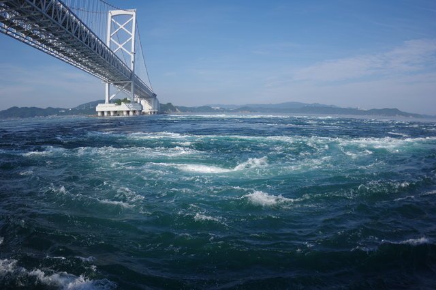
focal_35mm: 22
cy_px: 145
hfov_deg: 78.7
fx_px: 266
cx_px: 218
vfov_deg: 57.1
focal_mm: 15
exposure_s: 1/800
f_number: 4.5
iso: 100
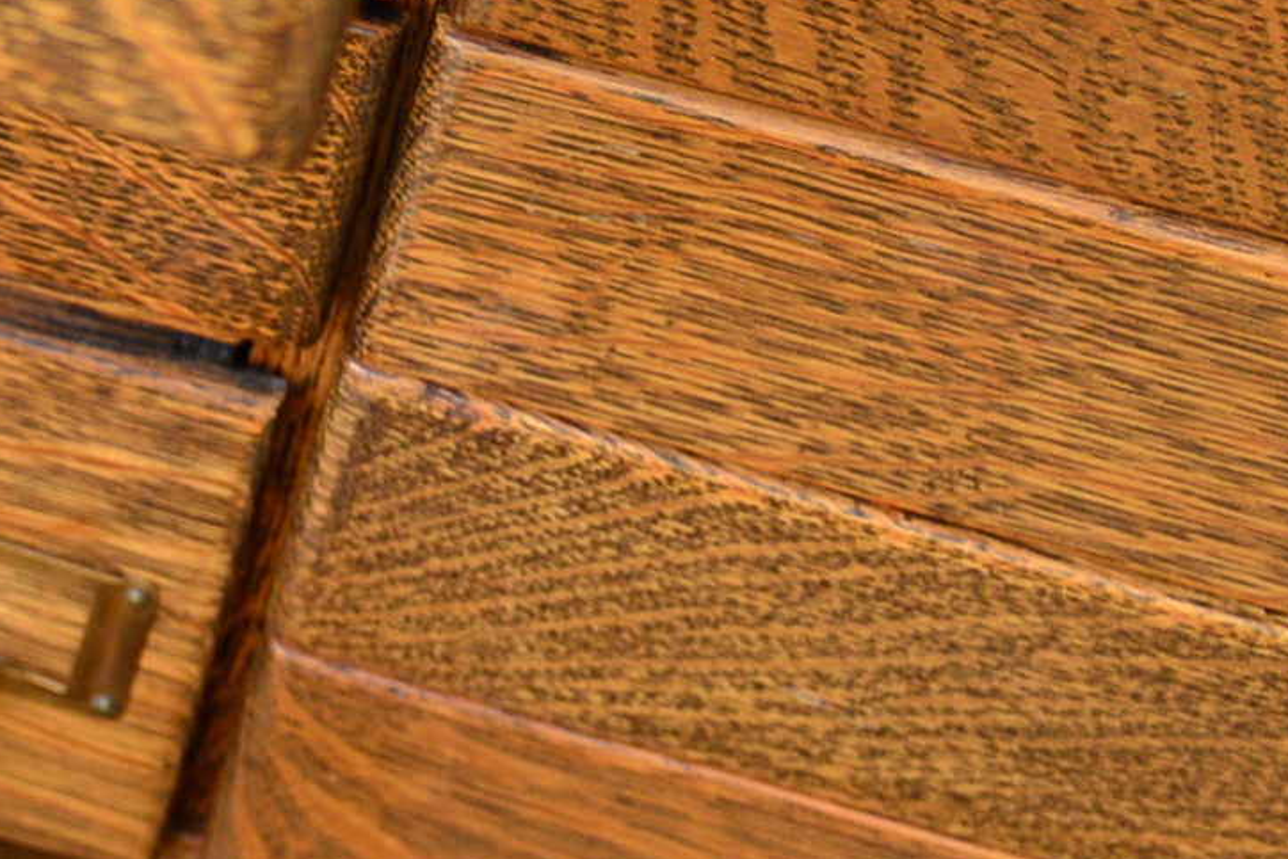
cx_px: -569
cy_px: 1112
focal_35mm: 137
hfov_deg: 14.1
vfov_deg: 9.8
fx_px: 4902
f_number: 3.5
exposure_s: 1/200
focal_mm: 22
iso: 200
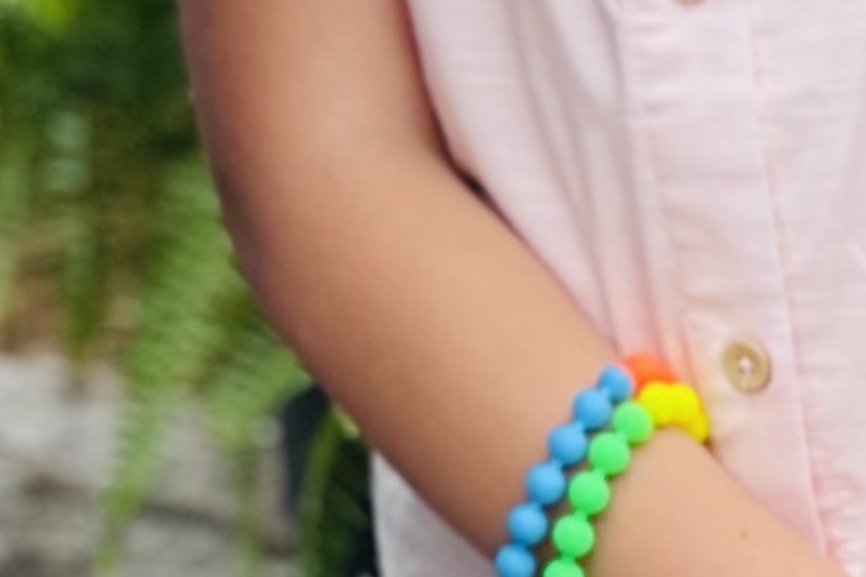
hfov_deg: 5.6
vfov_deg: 3.7
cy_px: -1361
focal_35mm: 358
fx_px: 8611
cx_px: -926
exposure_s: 1/666
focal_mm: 6
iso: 32
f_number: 2
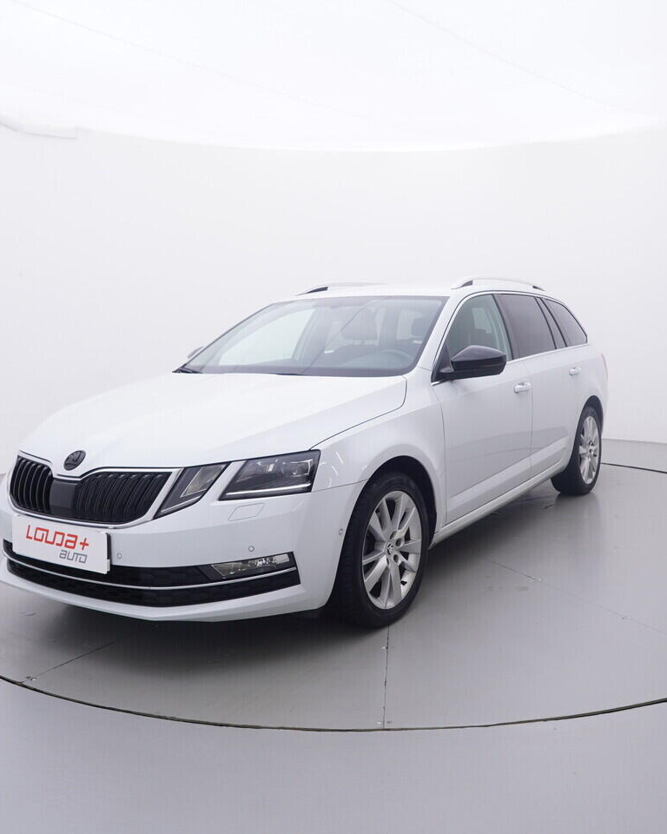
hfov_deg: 46.0
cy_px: 417
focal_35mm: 32
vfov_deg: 56.1
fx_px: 782
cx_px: 394
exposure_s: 1/80
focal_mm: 15
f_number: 5
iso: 200
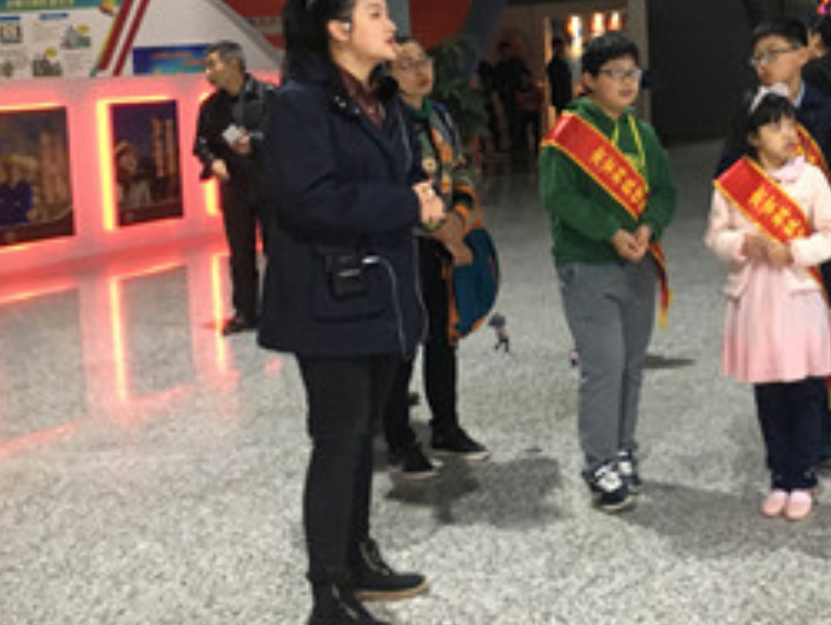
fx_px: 1394
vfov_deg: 24.9
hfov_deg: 31.3
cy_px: 135
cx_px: 784
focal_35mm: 58
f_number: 2.2
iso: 200
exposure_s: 1/20
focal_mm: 4.15
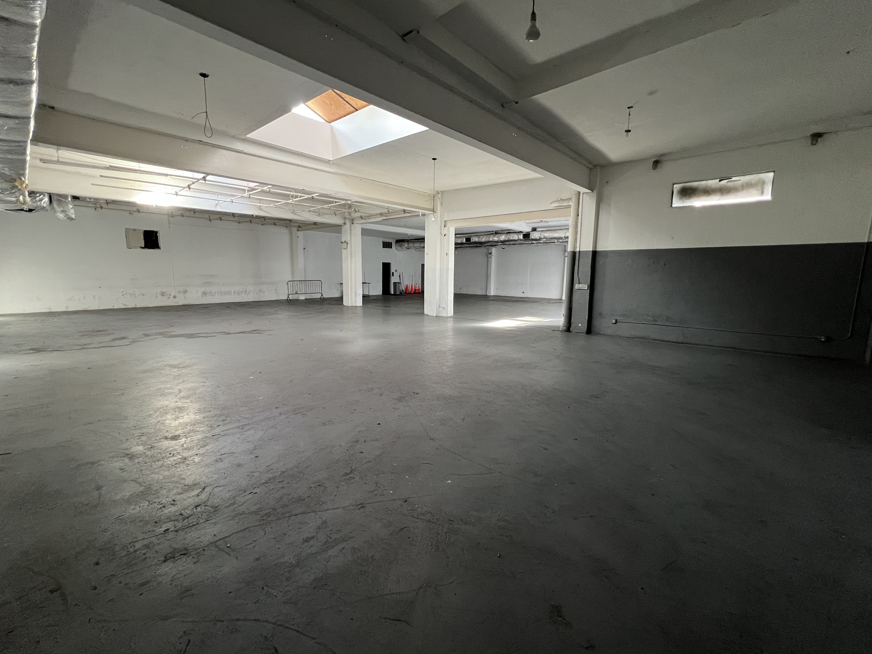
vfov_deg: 85.7
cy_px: 330
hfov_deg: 102.0
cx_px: 417
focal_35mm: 14
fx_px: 353
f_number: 1.8
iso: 400
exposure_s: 1/60
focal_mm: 1.57
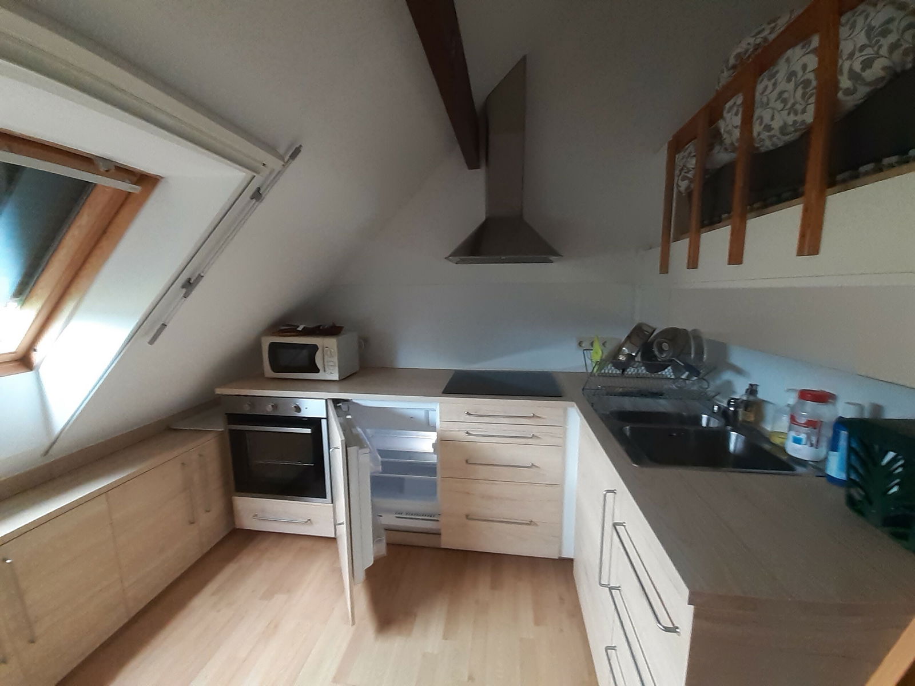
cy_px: 343
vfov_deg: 89.9
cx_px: 458
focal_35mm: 13
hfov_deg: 106.2
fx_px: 344
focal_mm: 1.13
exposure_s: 1/33
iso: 160
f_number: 2.2
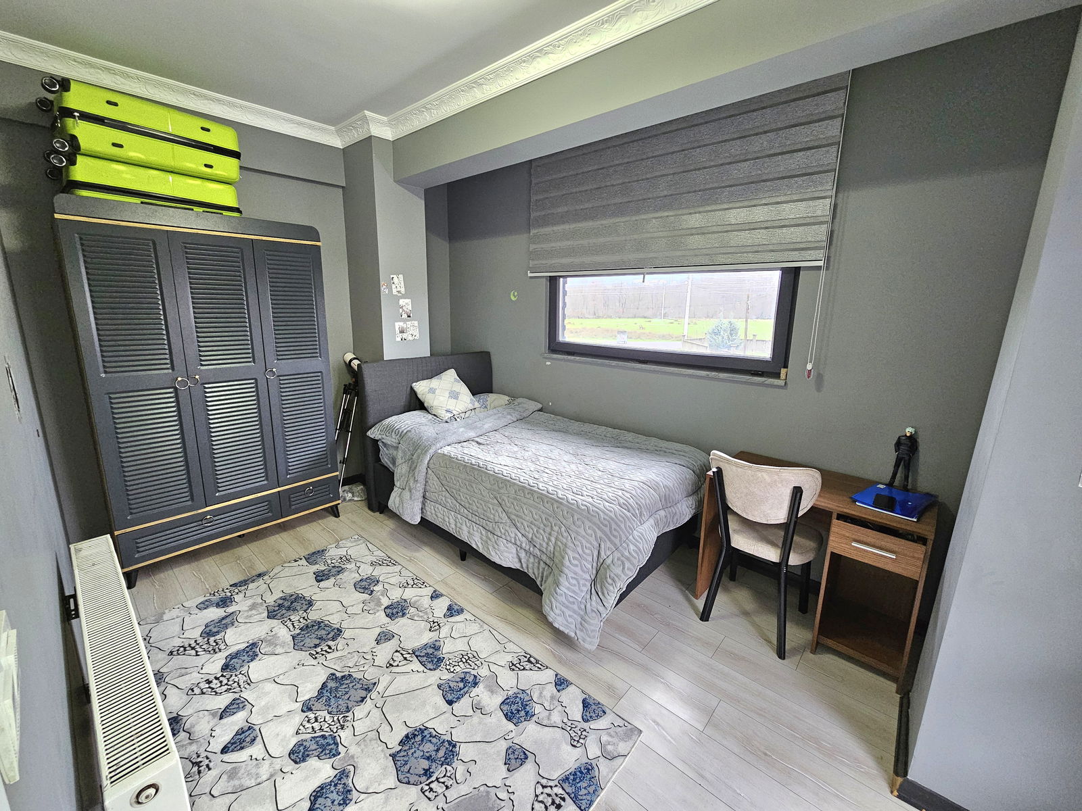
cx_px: 541
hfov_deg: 106.2
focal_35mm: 13
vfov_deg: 89.9
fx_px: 406
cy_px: 406
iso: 400
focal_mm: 2.2
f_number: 2.2
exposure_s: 1/50.3
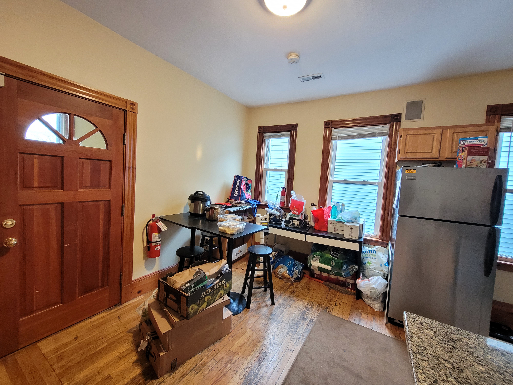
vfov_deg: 89.9
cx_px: 256
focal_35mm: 13
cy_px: 192
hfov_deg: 106.2
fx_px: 193
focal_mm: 1.74
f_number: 2.2
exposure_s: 1/39
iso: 320
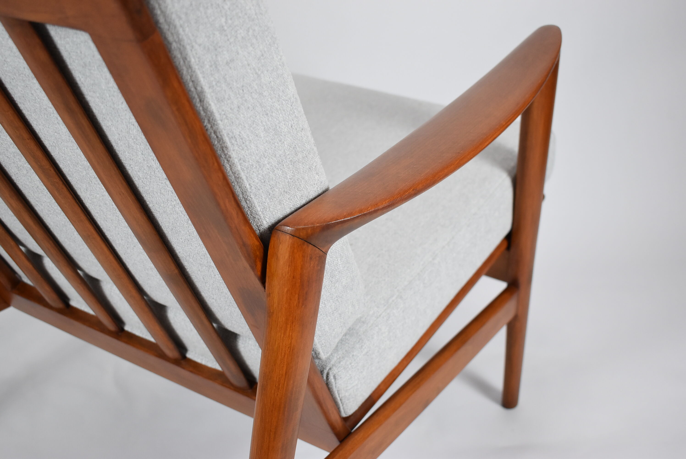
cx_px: 343
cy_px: 230
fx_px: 858
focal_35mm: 45
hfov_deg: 43.6
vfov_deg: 29.9
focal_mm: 30
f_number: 4.2
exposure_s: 1/125
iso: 900
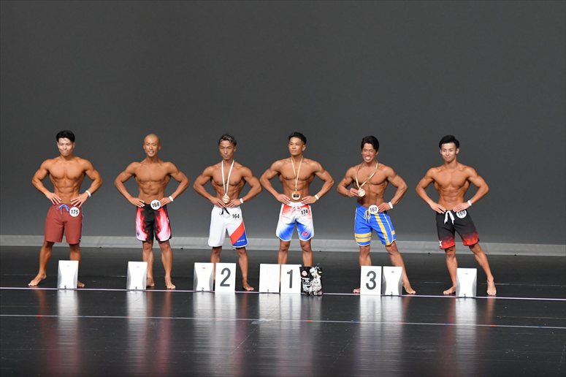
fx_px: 2876
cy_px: 188
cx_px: 283
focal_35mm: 183
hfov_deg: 11.2
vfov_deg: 7.5
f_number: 5.6
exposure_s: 1/400
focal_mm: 122
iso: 5000
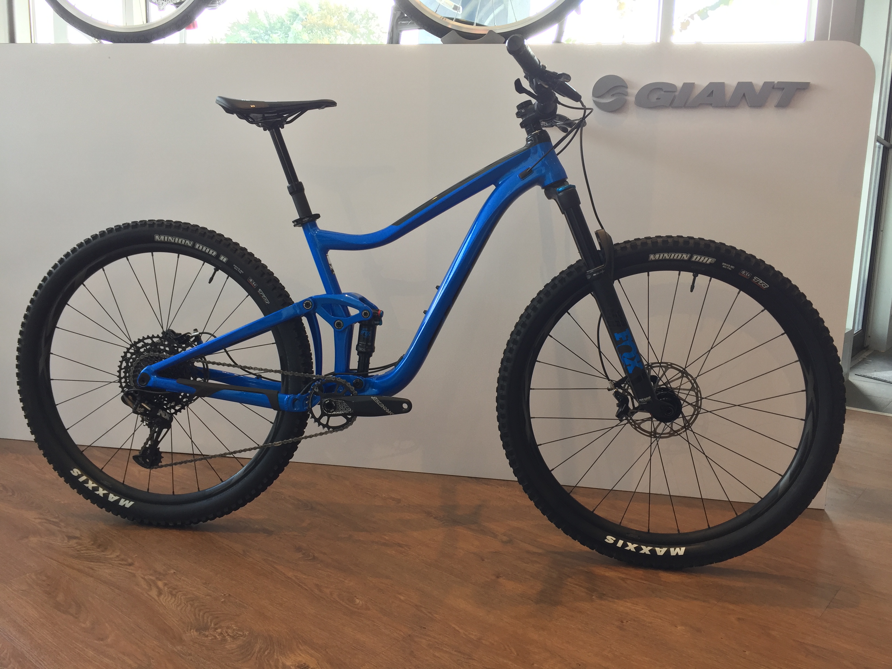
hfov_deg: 61.7
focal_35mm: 29
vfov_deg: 48.2
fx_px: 747
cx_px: 446
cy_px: 334
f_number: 2.2
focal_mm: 4.15
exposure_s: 1/60
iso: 40
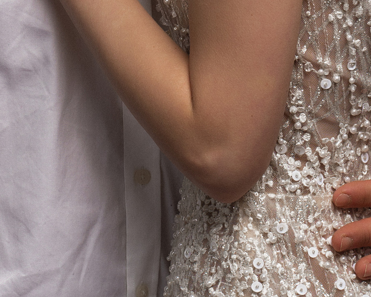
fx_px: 2766
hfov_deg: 7.7
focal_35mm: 252
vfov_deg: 6.1
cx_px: 99
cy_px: 6
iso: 100
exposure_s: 1/160
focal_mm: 60
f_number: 8
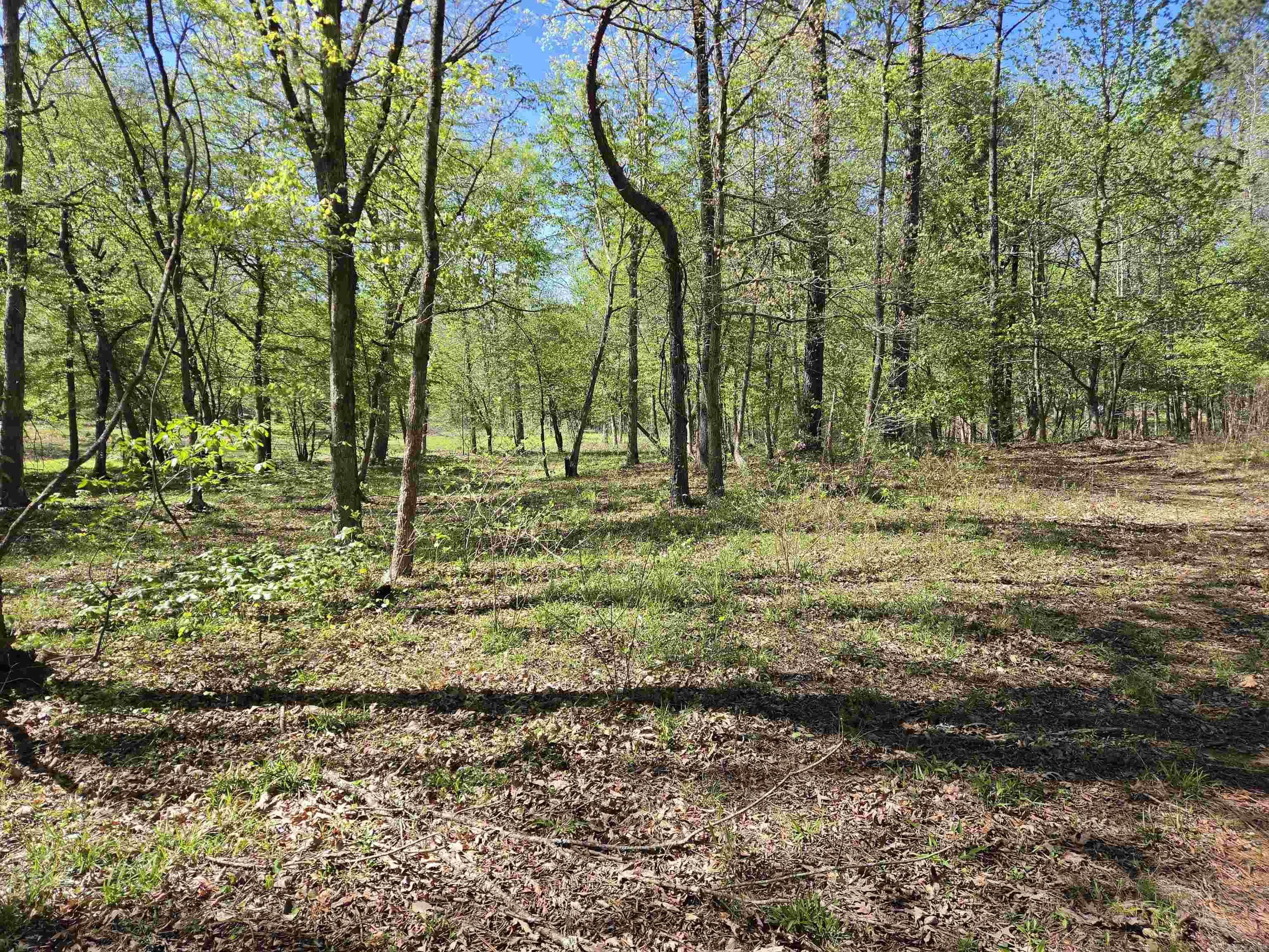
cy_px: 476
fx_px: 843
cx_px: 634
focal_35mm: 23
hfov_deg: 73.9
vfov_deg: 58.9
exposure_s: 1/1501
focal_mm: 5.4
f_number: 1.8
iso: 80
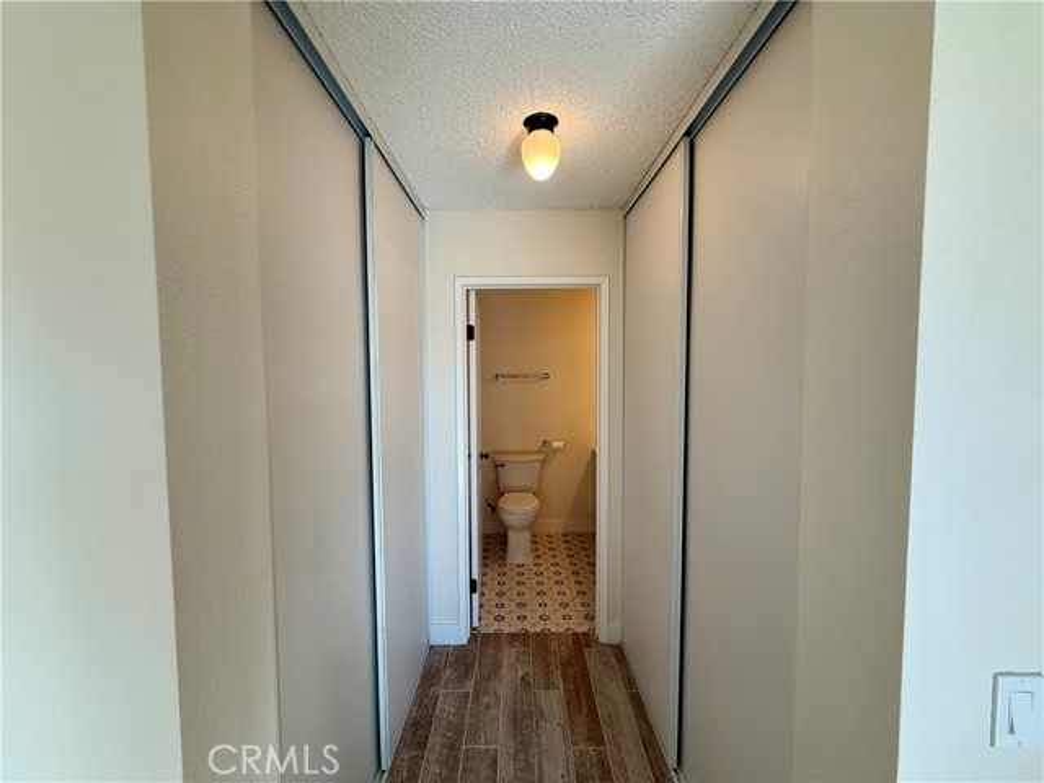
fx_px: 422
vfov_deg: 85.7
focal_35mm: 14
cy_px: 392
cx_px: 522
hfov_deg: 102.1
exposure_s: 1/99
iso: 50
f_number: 2.2
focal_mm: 2.22
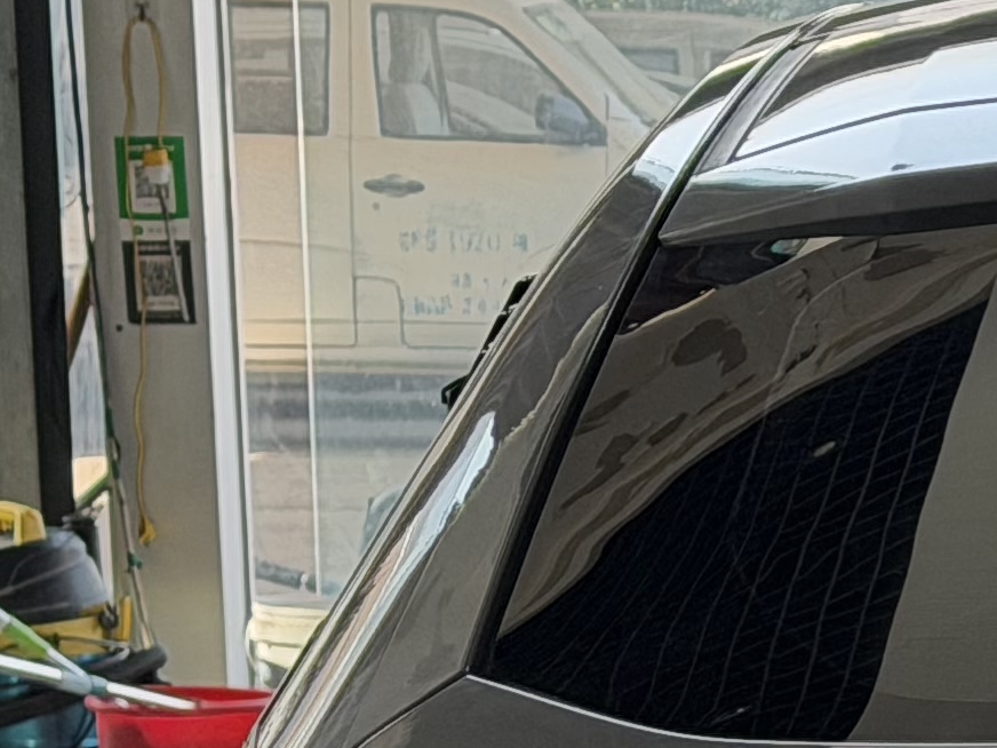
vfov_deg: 6.6
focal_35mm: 222
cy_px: 1224
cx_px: 1747
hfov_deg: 8.6
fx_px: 6394
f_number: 1.78
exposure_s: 1/213
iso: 125
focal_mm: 6.76
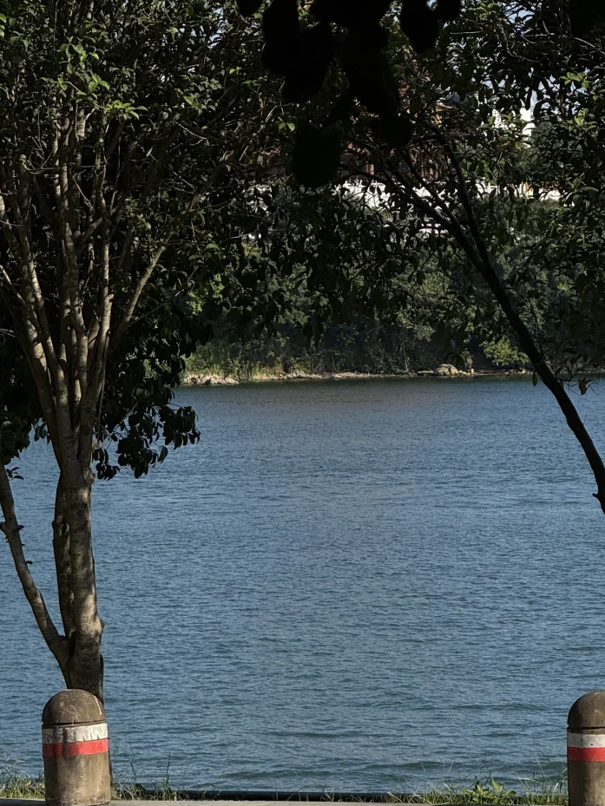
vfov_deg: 10.6
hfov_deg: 8.0
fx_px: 4333
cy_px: 554
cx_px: 343
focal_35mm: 186
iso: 50
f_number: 2.8
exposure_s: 1/2611
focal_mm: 15.66
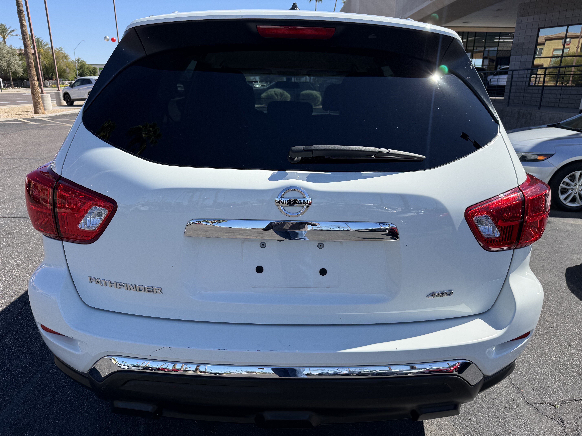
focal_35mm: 24
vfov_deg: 56.8
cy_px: 218
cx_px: 291
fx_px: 404
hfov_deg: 71.6
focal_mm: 6.76
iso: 100
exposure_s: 1/3584
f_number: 1.78
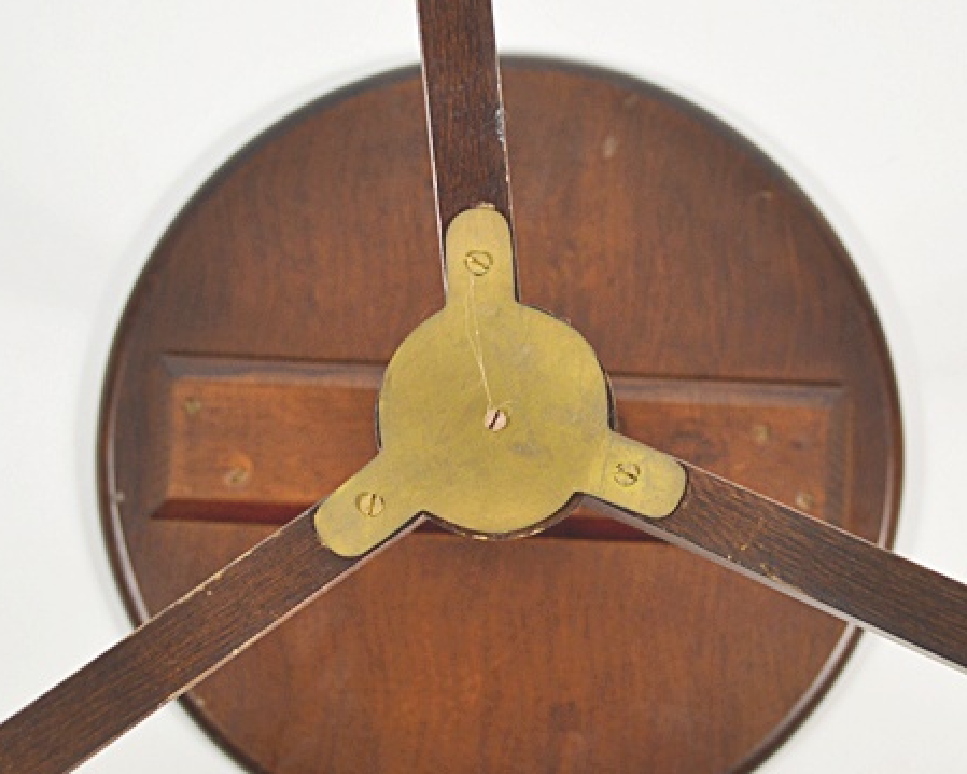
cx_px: 517
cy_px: 430
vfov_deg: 26.7
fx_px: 1631
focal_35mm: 57
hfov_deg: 33.0
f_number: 4.2
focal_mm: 26
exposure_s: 1/40
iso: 400
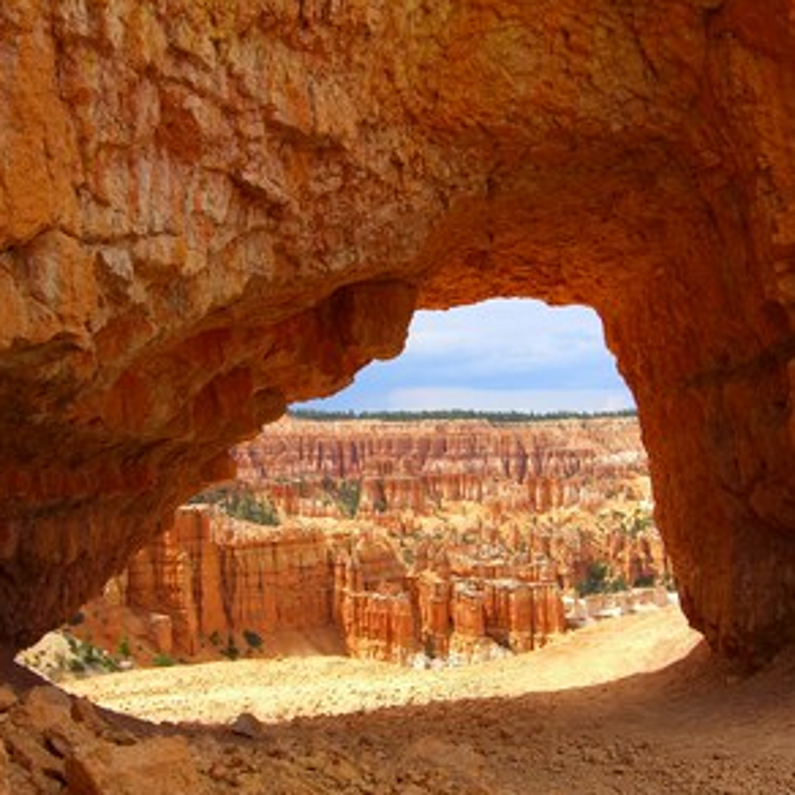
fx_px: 1195
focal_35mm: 46
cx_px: 427
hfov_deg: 36.8
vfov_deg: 36.8
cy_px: 403
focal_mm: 7.9
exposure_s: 1/400
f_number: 4
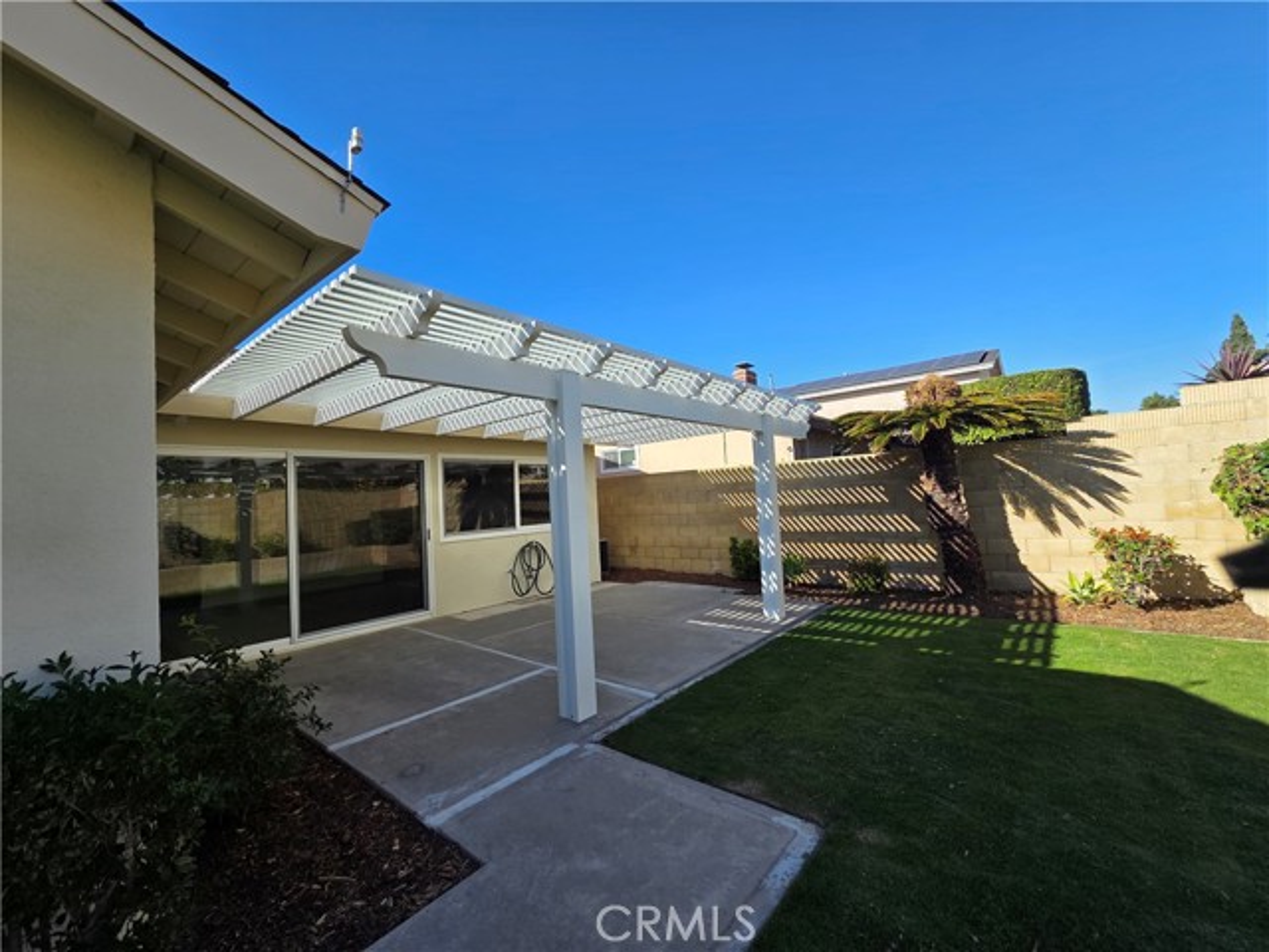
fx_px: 477
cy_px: 476
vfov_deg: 89.9
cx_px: 634
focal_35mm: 13
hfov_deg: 106.2
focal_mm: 2.2
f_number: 2.2
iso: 50
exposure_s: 1/1202
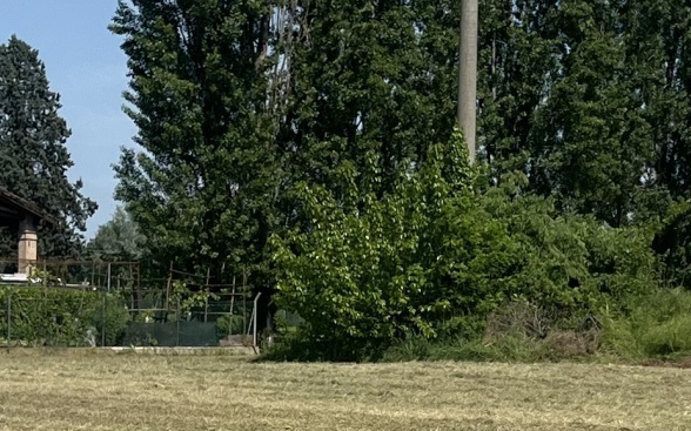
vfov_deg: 10.9
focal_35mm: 120
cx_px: 459
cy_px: 356
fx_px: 2259
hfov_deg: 17.3
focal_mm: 5.7
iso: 50
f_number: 1.5
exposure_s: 1/5587
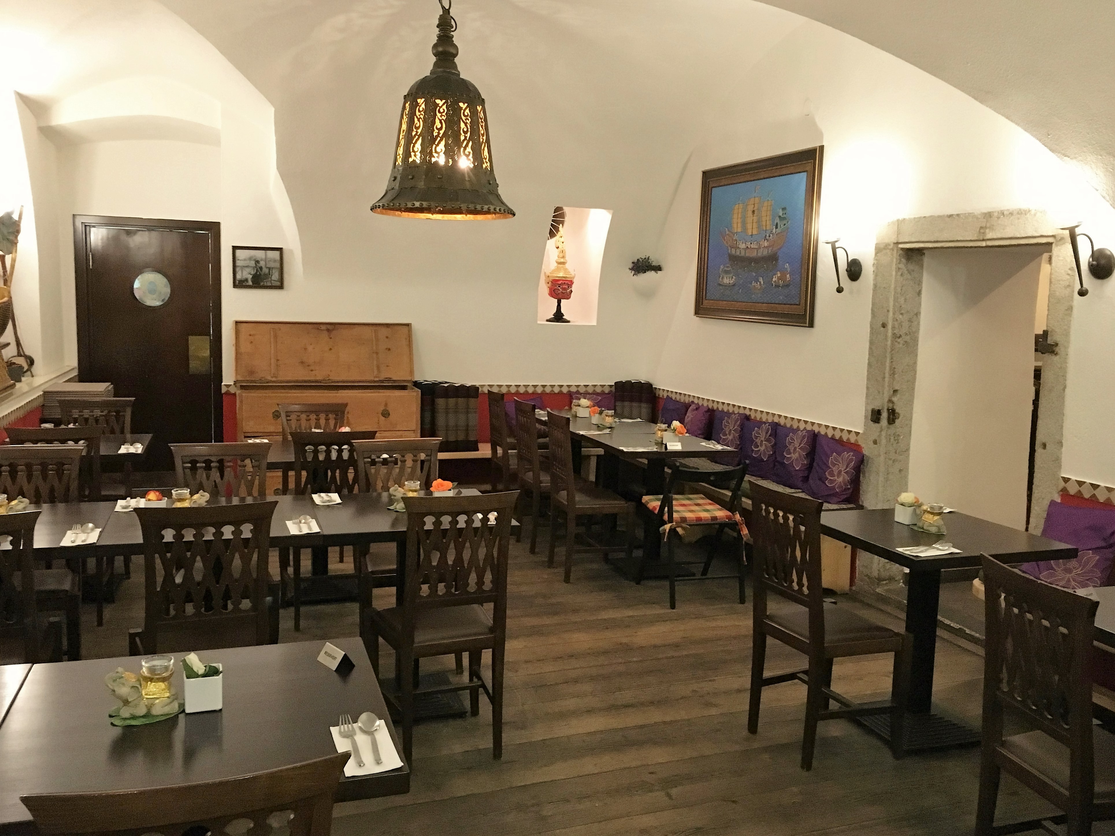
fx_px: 934
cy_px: 418
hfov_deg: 61.7
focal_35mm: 29
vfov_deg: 48.2
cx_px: 558
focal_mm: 4.15
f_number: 2.2
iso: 250
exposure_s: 1/17
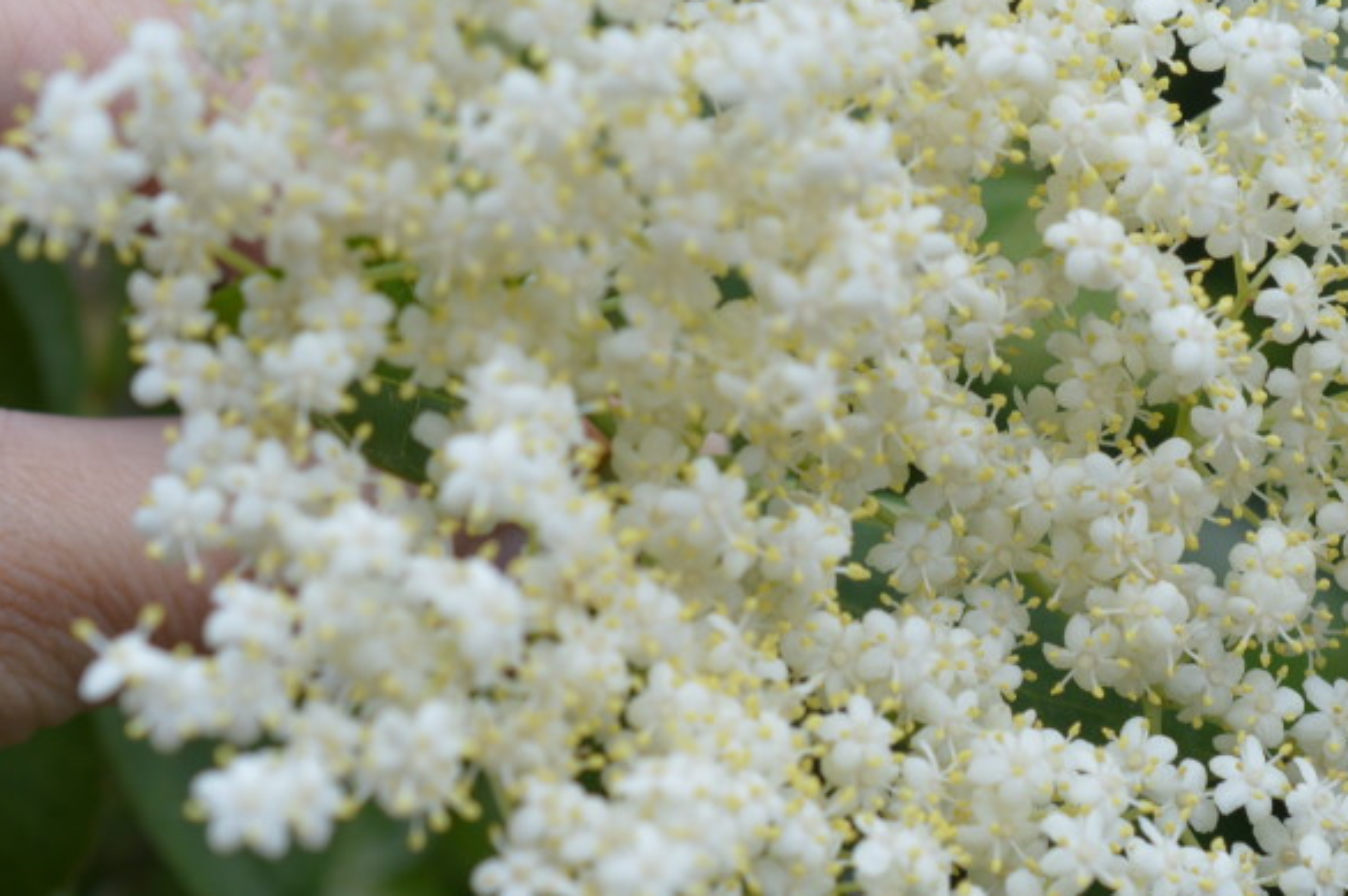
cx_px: 972
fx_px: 3928
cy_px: 458
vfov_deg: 13.0
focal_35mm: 105
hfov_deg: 19.4
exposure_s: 1/160
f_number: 6.3
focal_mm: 40
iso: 100
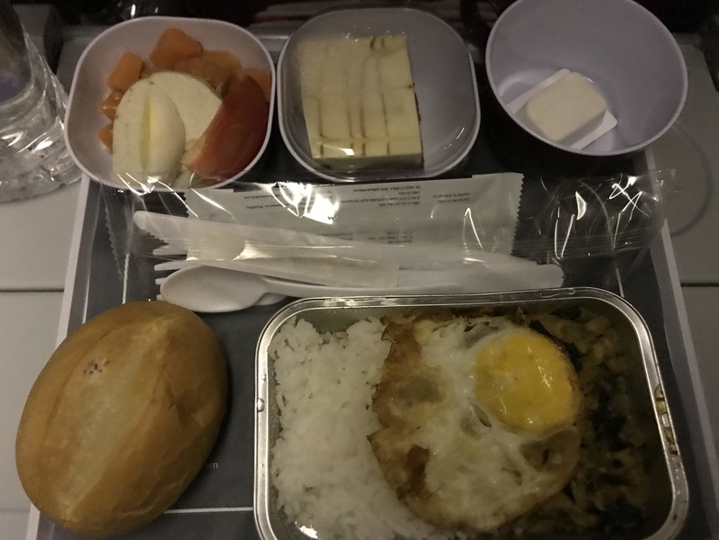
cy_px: 270
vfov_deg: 49.7
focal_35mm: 28
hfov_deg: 63.4
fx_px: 582
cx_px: 360
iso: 160
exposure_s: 1/4
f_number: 1.8
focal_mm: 3.99
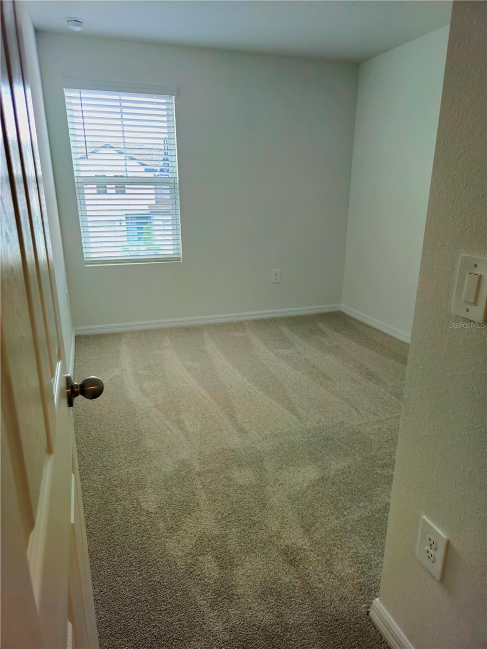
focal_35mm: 23
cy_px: 324
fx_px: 431
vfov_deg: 73.9
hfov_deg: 58.9
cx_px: 244
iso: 64
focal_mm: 5.4
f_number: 1.8
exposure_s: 1/60.2
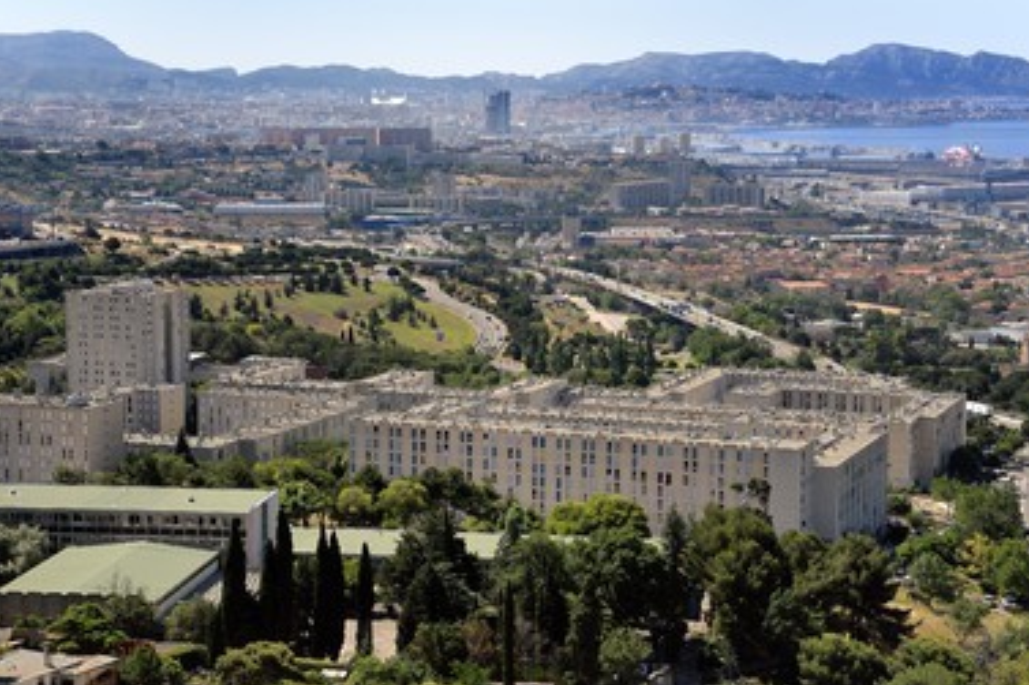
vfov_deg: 17.5
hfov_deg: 26.0
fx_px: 2228
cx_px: 508
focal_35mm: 78
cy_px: 330
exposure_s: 1/250
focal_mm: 70
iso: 200
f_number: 13
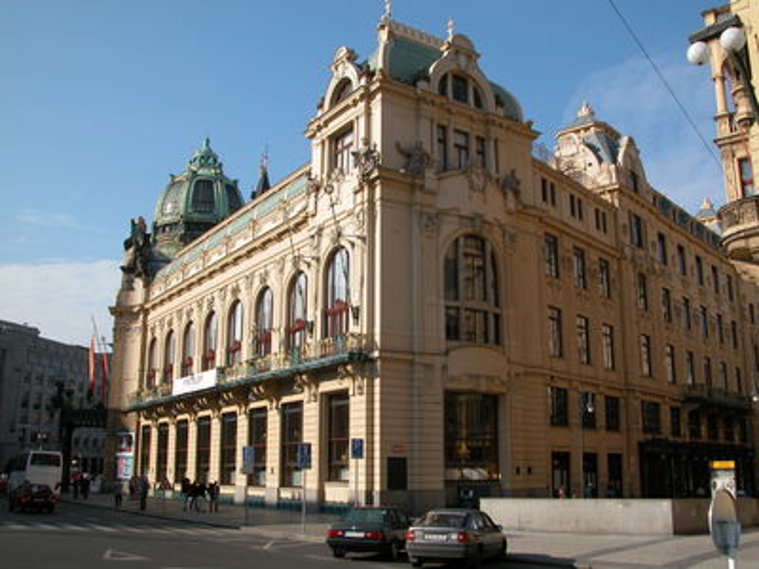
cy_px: 284
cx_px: 380
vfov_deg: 40.7
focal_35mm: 35
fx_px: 767
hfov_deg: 52.6
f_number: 6.3
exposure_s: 1/357
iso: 100
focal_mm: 8.9
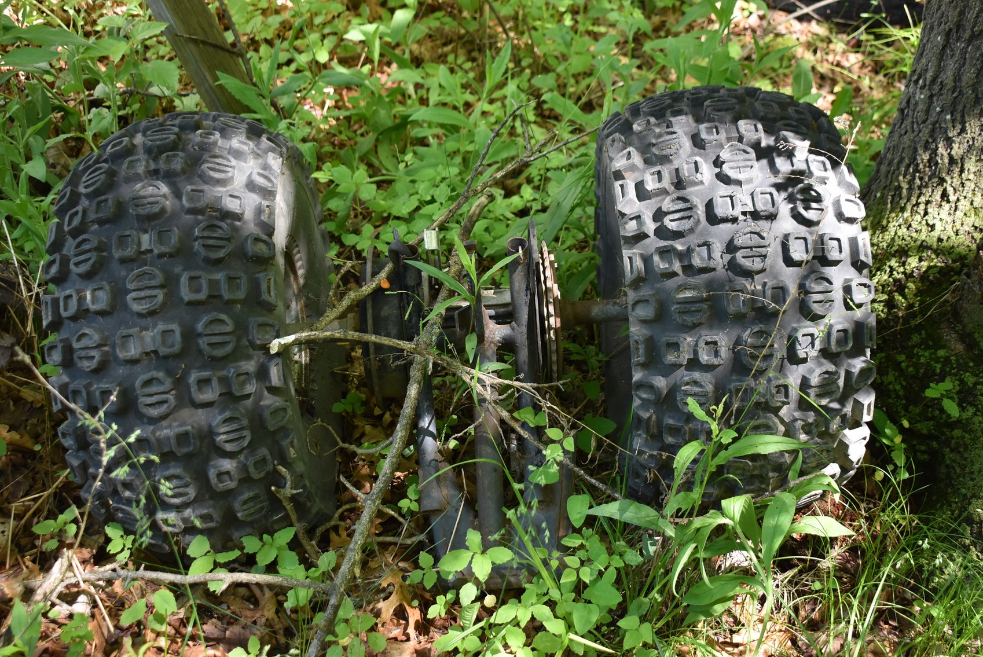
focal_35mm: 48
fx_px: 1312
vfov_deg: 28.1
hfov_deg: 41.1
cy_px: 328
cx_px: 492
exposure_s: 1/250
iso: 800
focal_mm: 32
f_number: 4.5
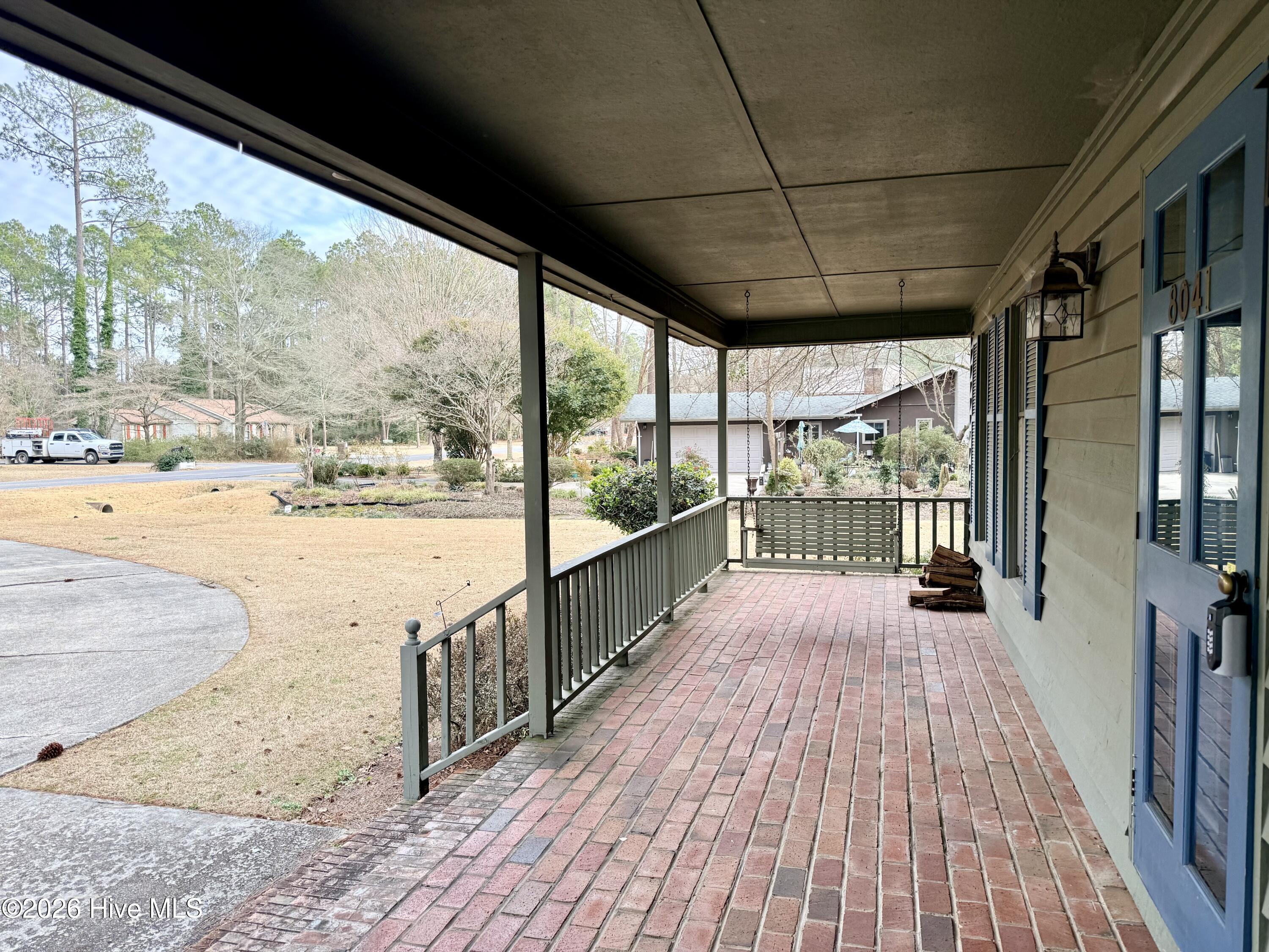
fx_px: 880
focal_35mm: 24
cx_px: 634
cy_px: 476
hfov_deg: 71.6
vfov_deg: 56.8
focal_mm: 6.76
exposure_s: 1/393
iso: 100
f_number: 1.78
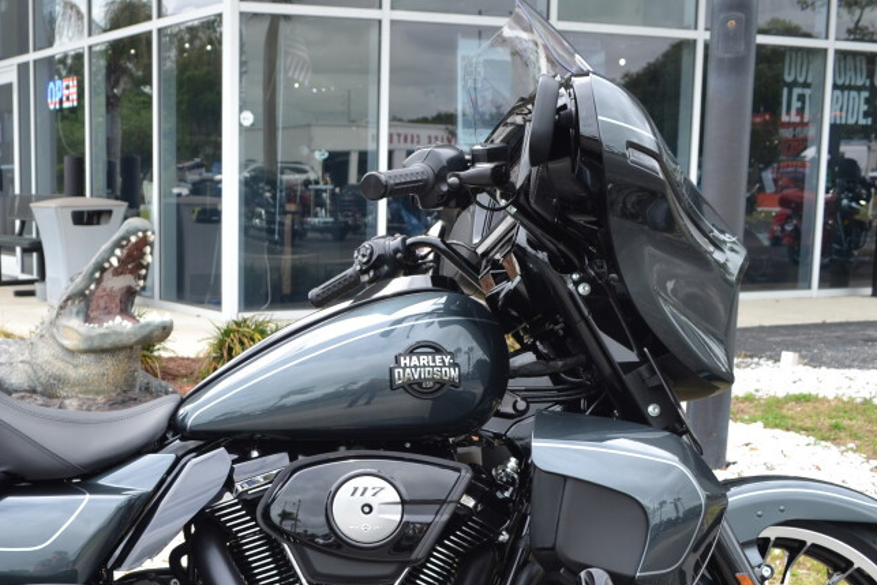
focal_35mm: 56
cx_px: 172
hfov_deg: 34.5
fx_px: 1364
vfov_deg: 23.9
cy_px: 439
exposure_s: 1/125
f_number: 5.6
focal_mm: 20
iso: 100
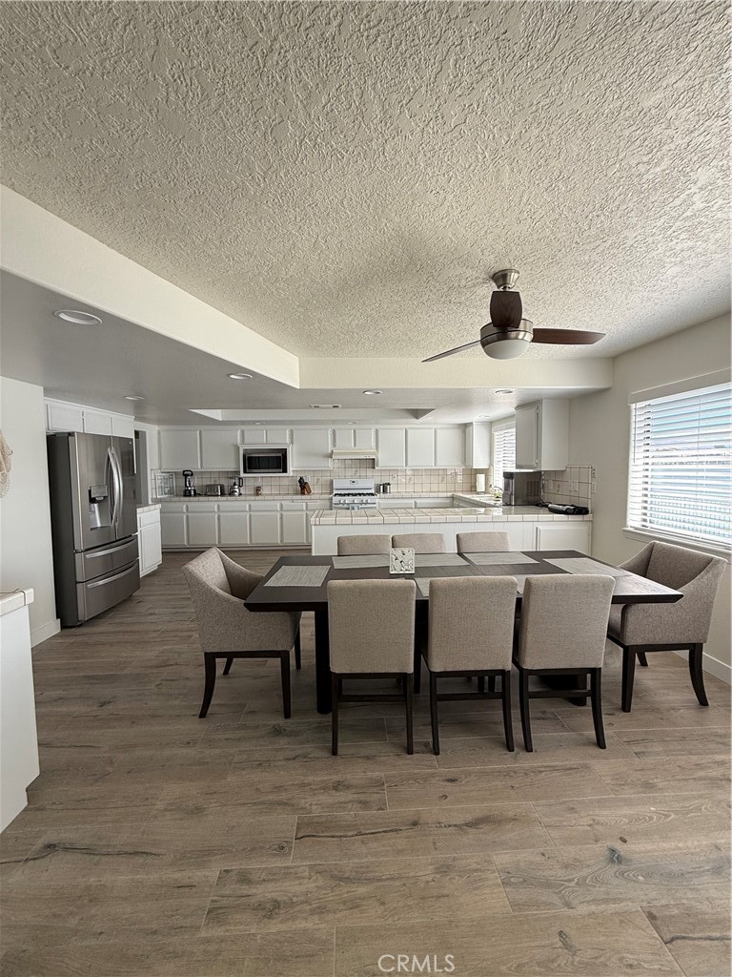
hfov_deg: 85.7
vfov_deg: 102.1
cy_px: 488
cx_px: 366
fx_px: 395
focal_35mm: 14
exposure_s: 1/99
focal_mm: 2.22
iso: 50
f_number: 2.2
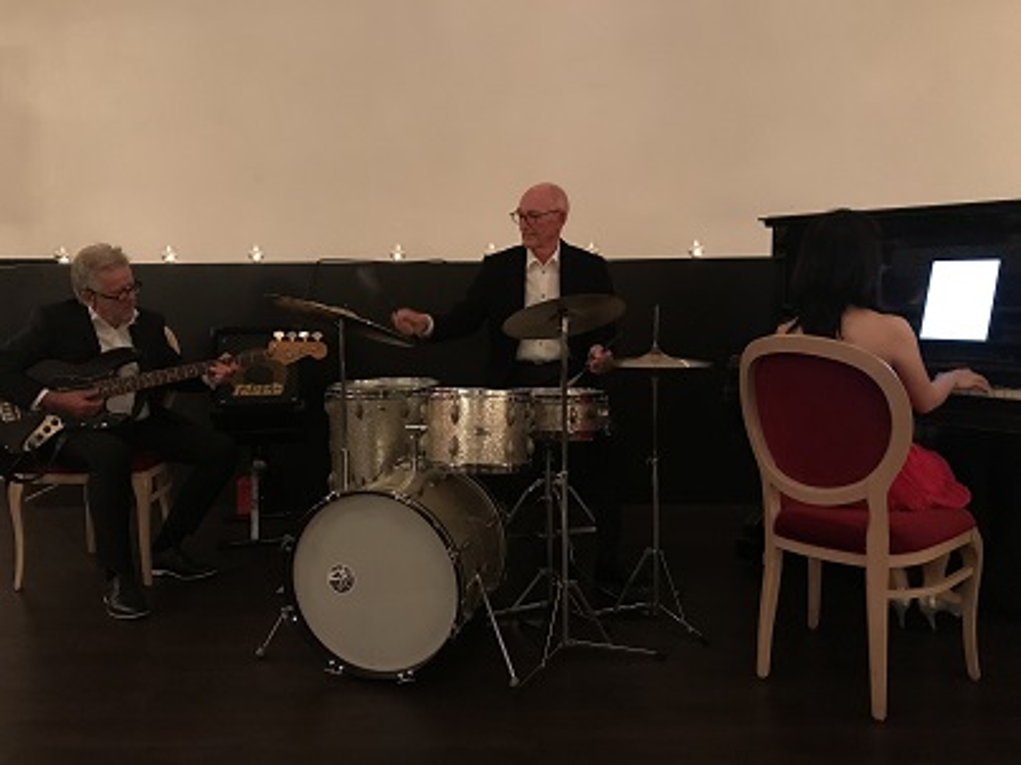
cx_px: 510
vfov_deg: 49.7
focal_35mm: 28
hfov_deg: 63.5
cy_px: 382
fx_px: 826
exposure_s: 1/4
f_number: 1.8
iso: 125
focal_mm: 3.99
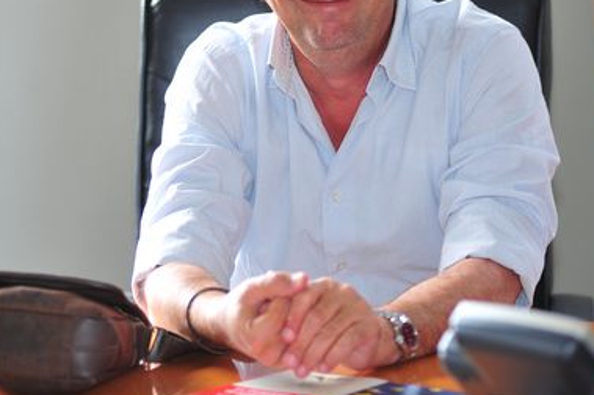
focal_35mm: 189
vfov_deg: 7.2
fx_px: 3116
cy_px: 99
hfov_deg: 10.9
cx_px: 315
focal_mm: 112
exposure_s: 1/250
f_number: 2.8
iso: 640
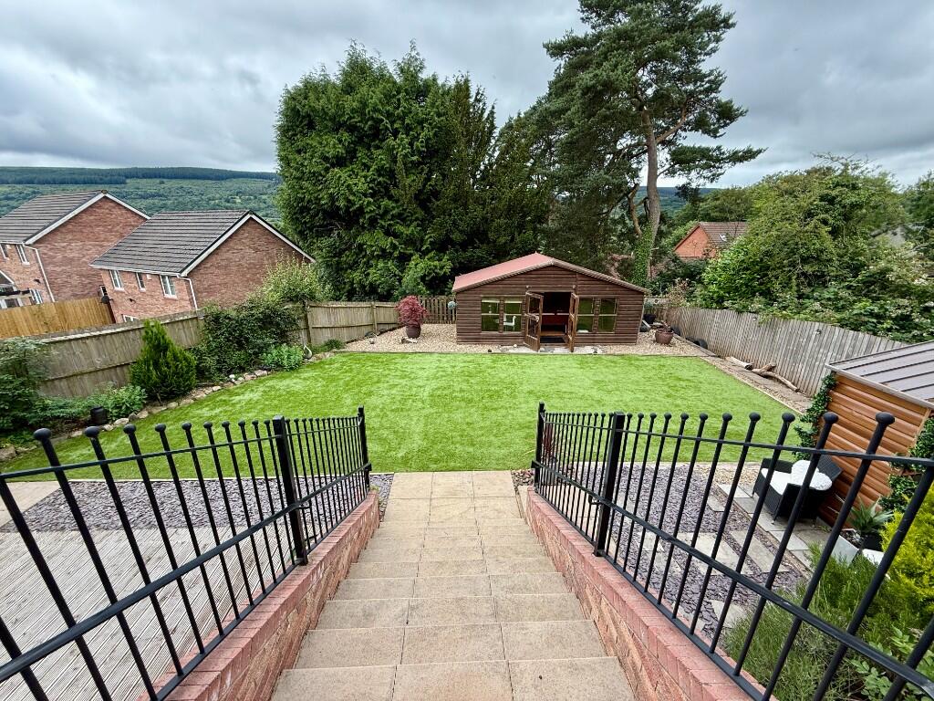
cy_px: 350
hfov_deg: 102.1
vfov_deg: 85.7
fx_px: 378
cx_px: 467
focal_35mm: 14
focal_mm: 2.22
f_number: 2.2
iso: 50
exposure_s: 1/472
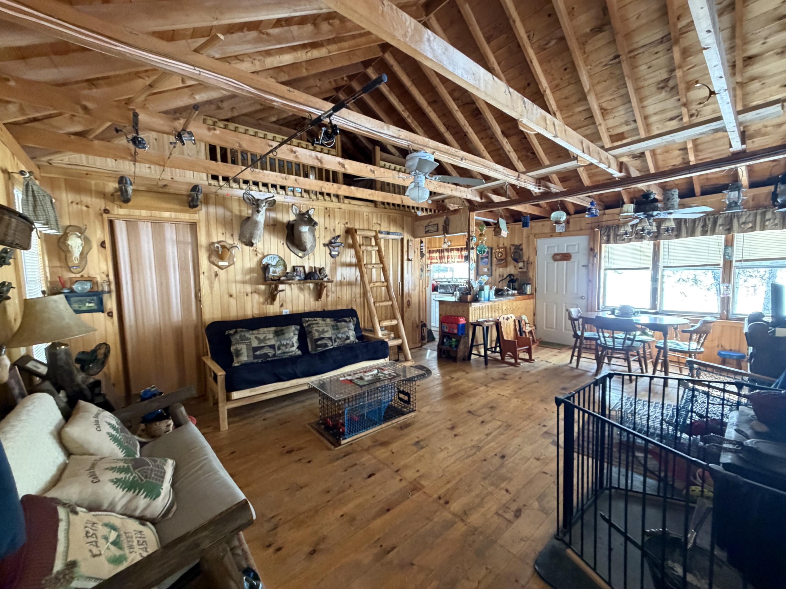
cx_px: 393
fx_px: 318
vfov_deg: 85.7
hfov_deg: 102.1
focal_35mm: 14
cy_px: 294
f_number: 2.2
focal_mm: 2.22
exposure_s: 1/60
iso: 640
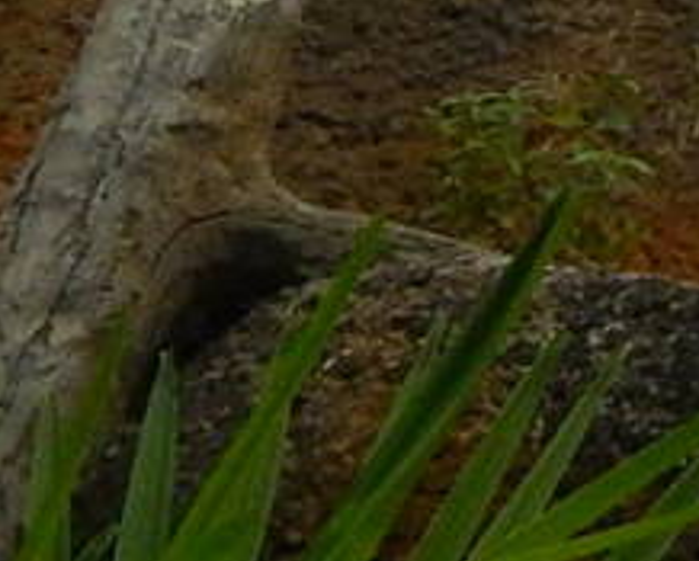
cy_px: -721
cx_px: 2046
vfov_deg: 5.5
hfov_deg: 6.5
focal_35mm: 272
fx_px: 5635
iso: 400
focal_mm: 6.8
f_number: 3.4
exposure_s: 1/200
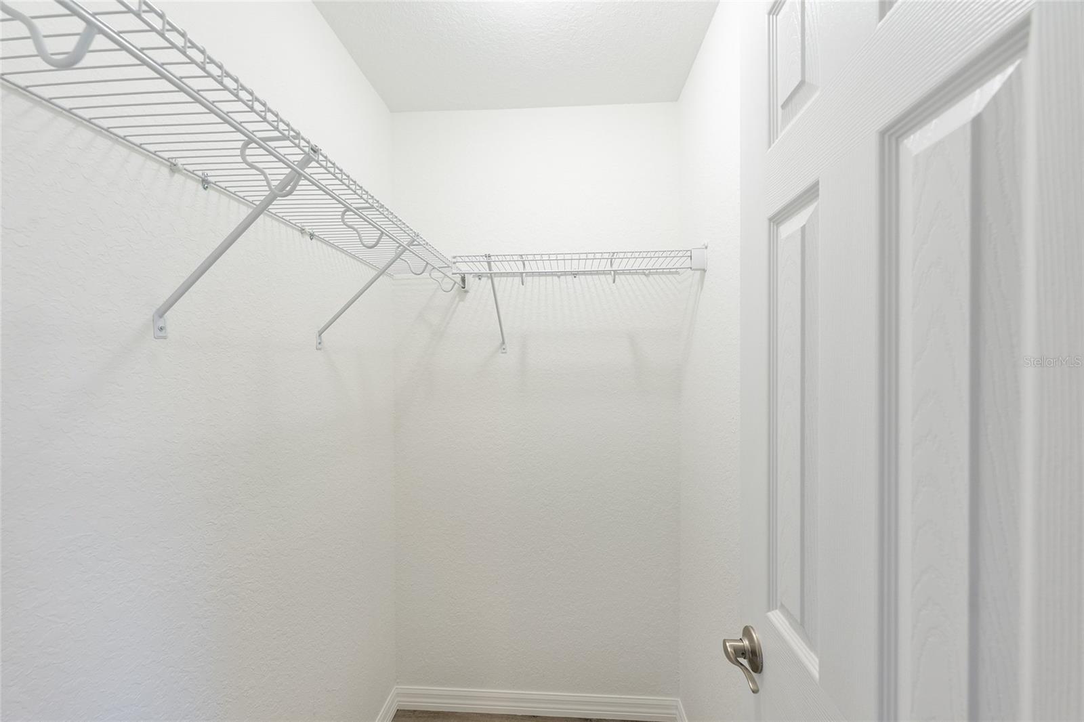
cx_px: 542
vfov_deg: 81.2
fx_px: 421
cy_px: 361
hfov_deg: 104.3
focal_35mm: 14
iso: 400
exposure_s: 1/13
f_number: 7.1
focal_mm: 14
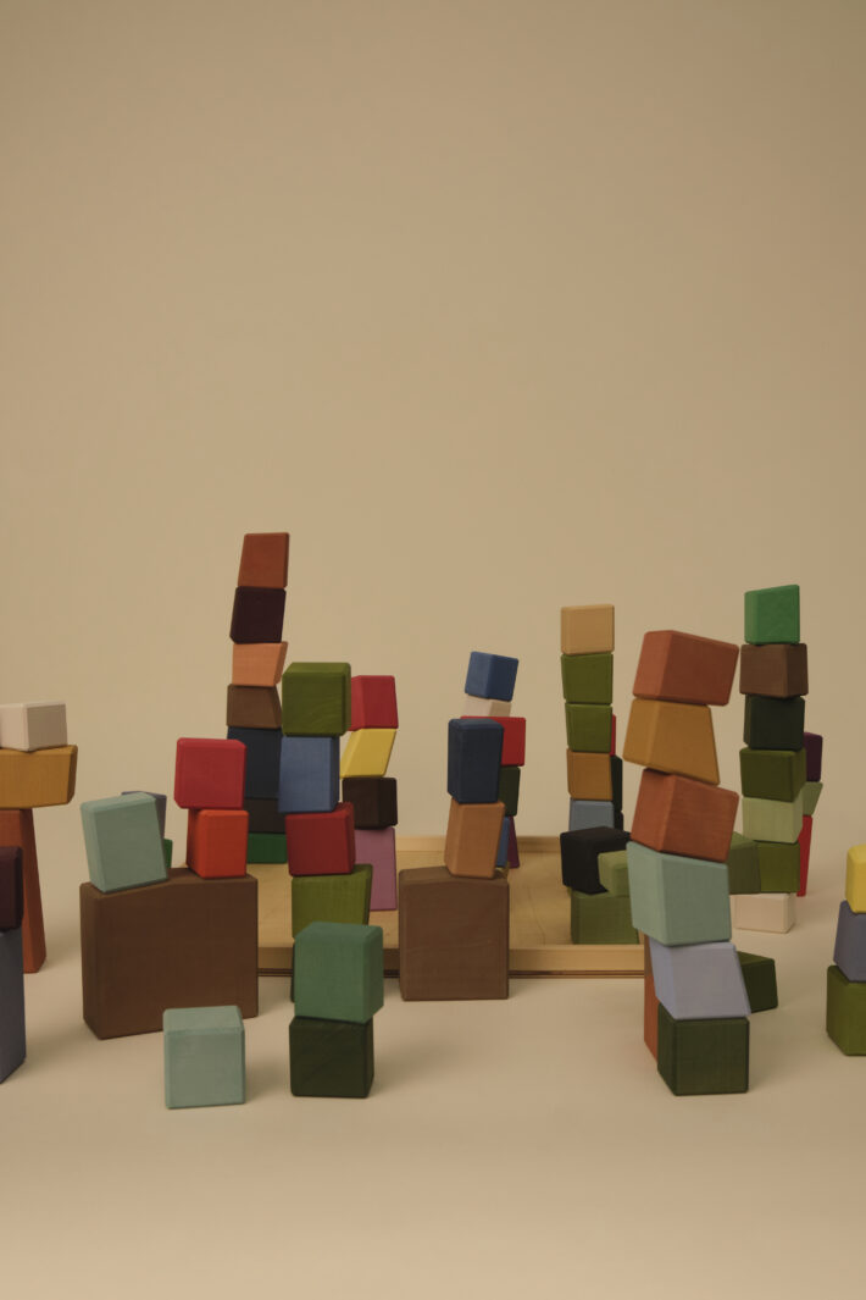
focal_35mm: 35
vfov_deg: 54.4
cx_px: 433
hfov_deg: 37.9
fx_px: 1263
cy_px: 650
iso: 800
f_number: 6.4
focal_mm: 23
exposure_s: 1/250
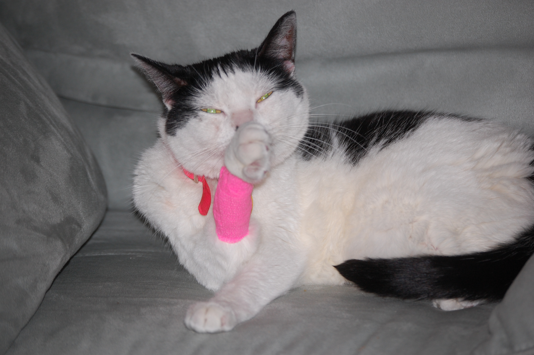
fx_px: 2223
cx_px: 267
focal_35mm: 150
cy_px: 178
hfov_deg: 13.7
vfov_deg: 9.1
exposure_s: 1/60
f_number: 4.8
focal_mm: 100
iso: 400
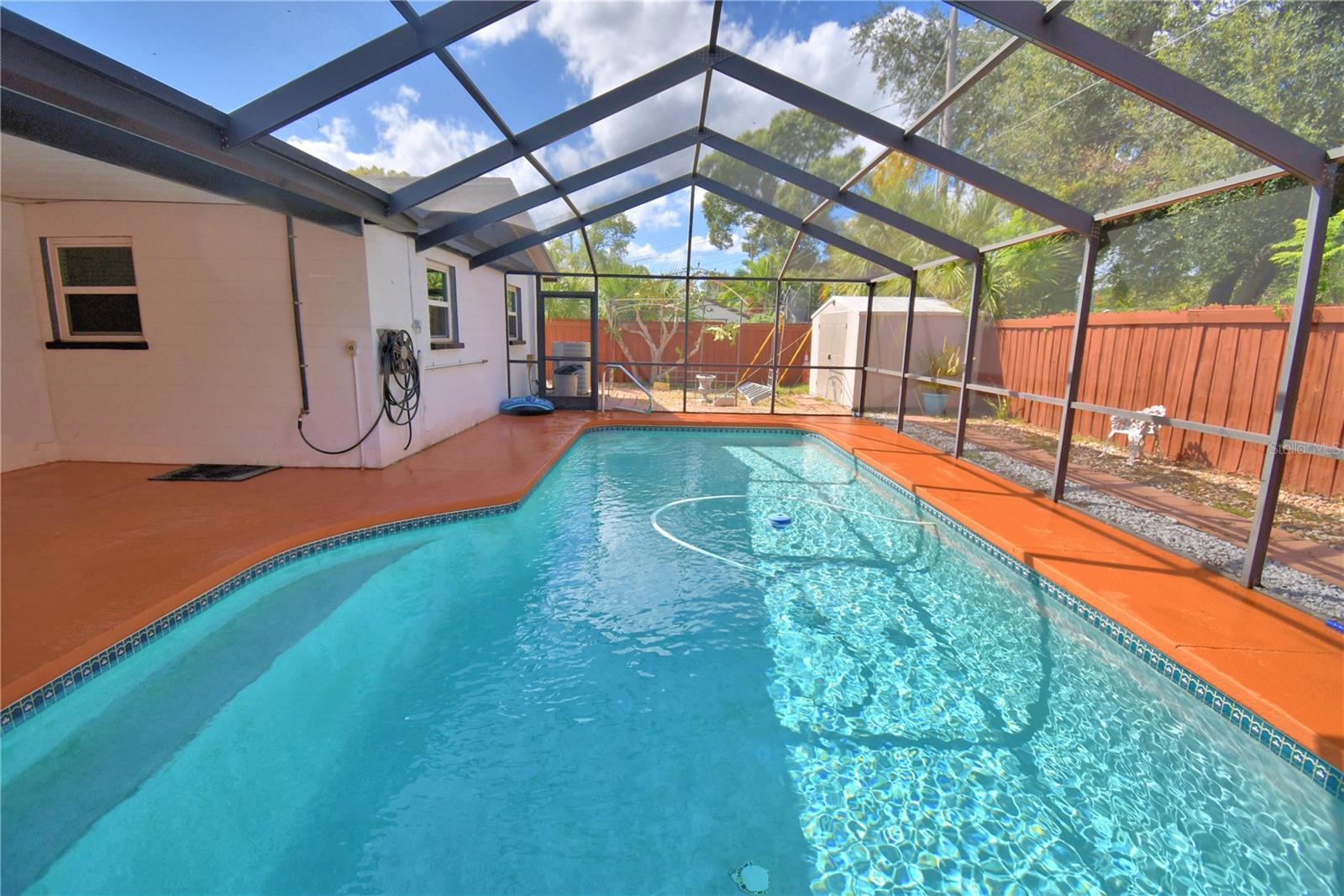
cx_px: 672
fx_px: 560
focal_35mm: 15
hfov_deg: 100.4
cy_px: 448
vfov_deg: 77.3
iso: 100
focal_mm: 10
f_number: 4.5
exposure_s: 1/500
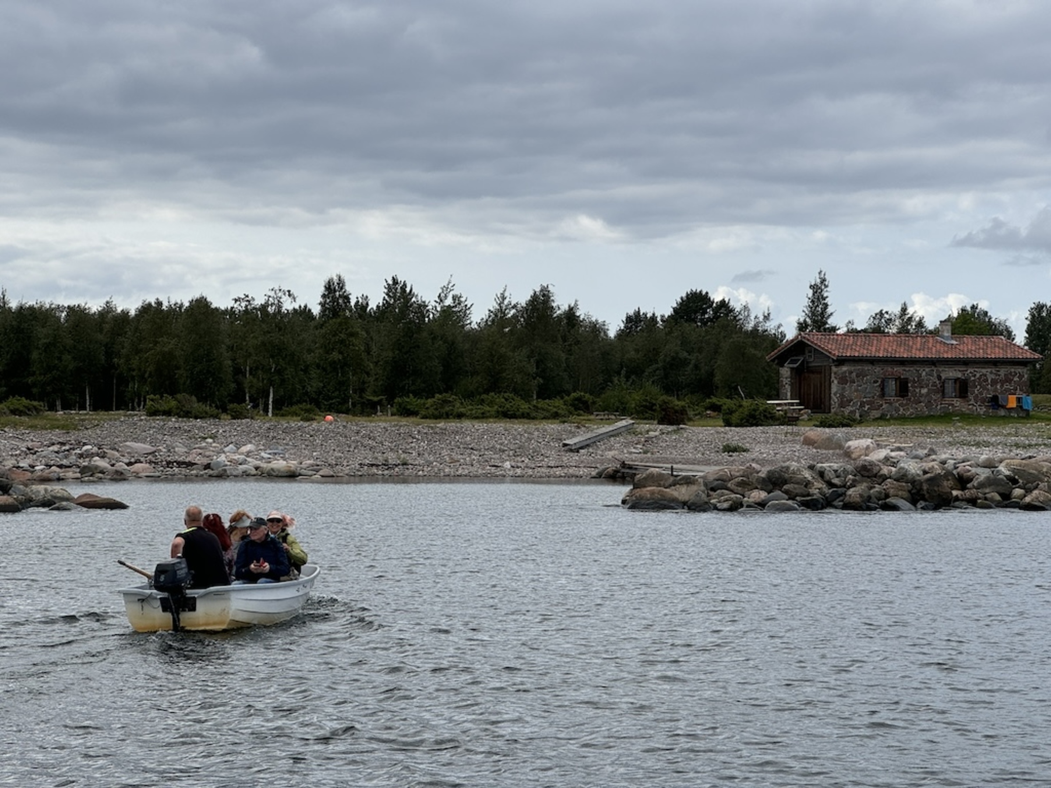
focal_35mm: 77
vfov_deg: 19.1
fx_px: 2338
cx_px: 526
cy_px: 394
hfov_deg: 25.3
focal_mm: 9
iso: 25
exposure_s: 1/786
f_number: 2.8
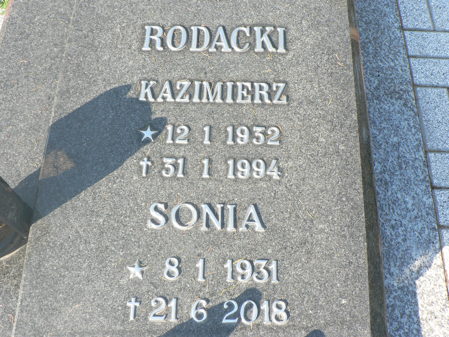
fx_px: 467
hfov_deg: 51.4
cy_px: 168
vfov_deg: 39.7
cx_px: 224
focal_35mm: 36
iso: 80
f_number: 4
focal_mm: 6
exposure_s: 1/80
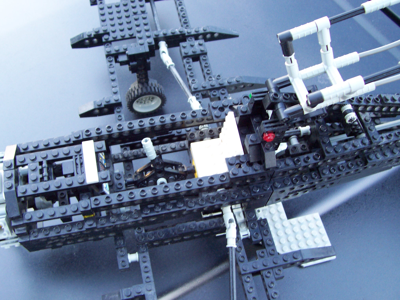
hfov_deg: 50.1
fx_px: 428
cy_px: 150
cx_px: 200
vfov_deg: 38.7
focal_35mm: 37
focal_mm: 5.6
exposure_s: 1/15
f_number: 2.8
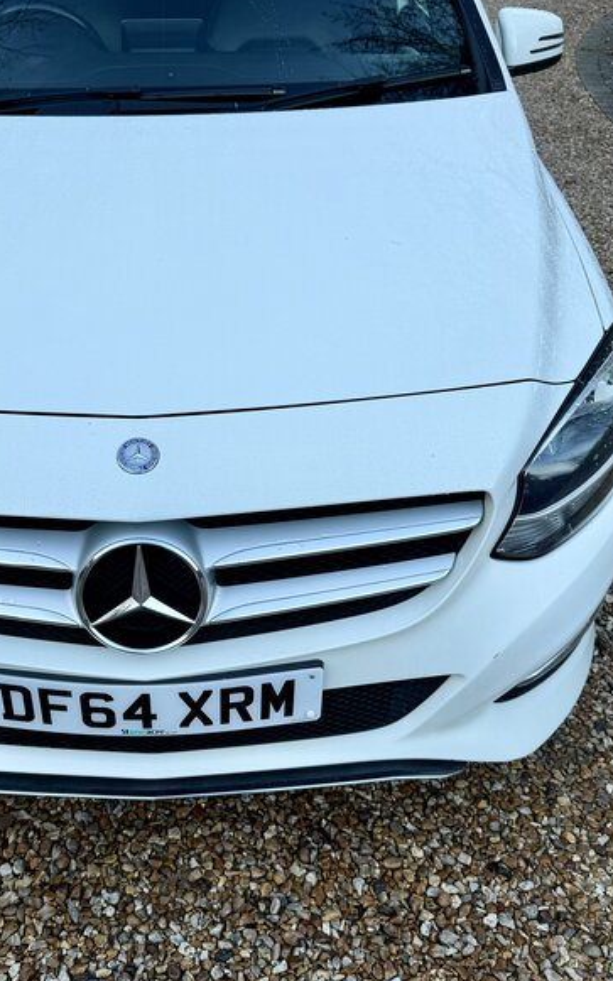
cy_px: 490
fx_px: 936
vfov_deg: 55.3
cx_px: 208
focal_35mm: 35
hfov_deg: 35.9
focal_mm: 6.76
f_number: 1.78
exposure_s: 1/121
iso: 64
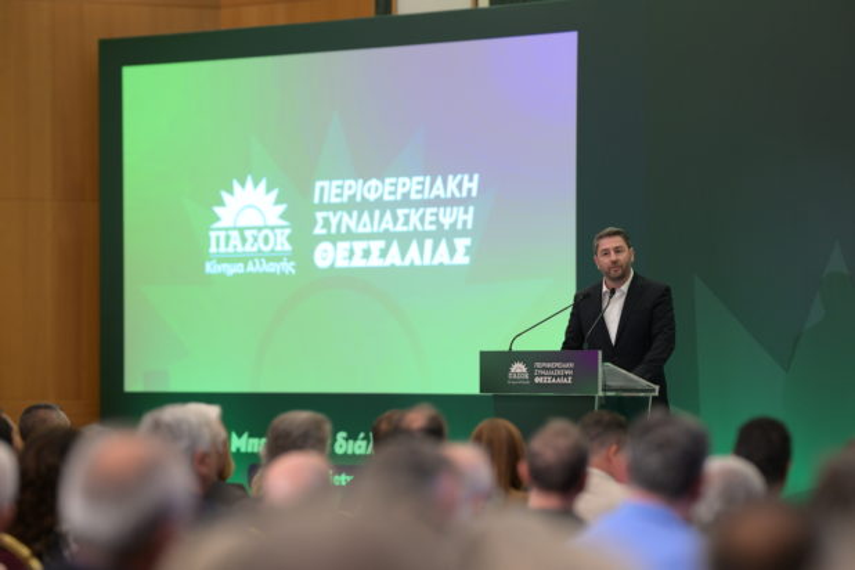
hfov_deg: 15.2
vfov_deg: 10.2
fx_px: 3206
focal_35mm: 135
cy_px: 285
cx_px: 428
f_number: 2
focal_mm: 135
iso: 1000
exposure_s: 1/200
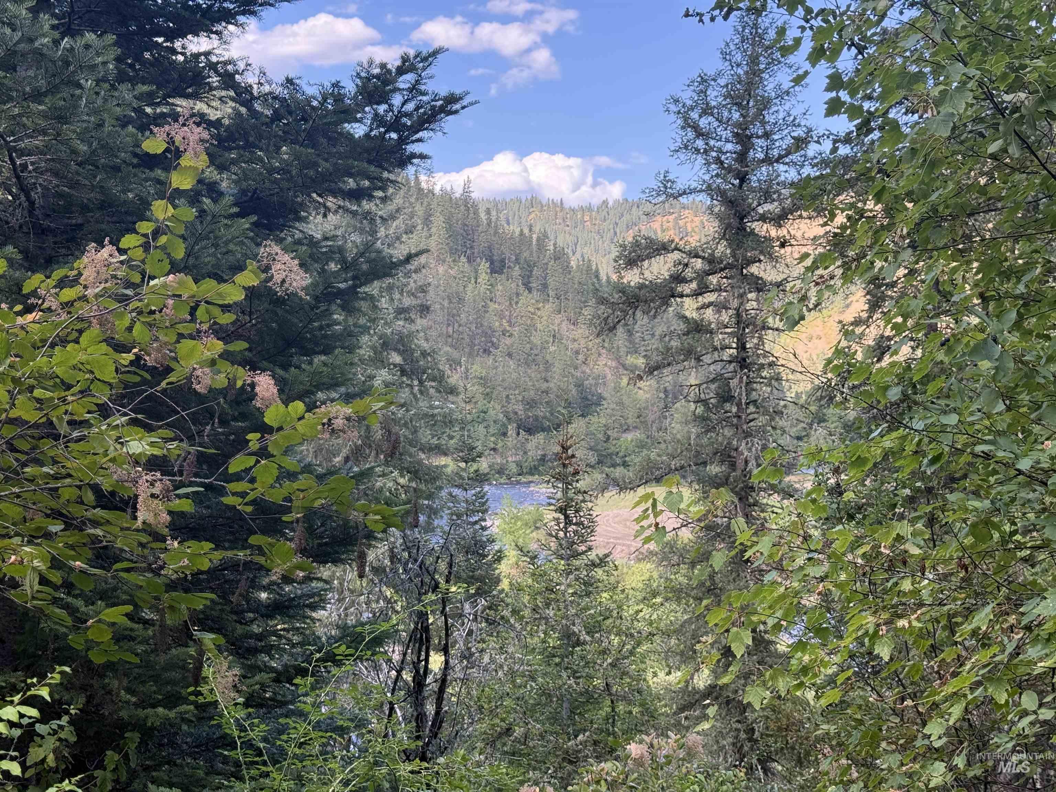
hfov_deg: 39.7
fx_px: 1464
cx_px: 528
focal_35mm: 48
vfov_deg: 30.3
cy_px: 396
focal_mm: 6.76
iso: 80
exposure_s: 1/553
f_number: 1.78
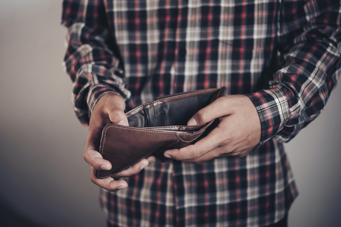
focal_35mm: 60
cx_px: 170
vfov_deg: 22.6
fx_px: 569
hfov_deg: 33.4
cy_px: 114
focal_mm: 60
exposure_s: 1/200
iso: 200
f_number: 2.8
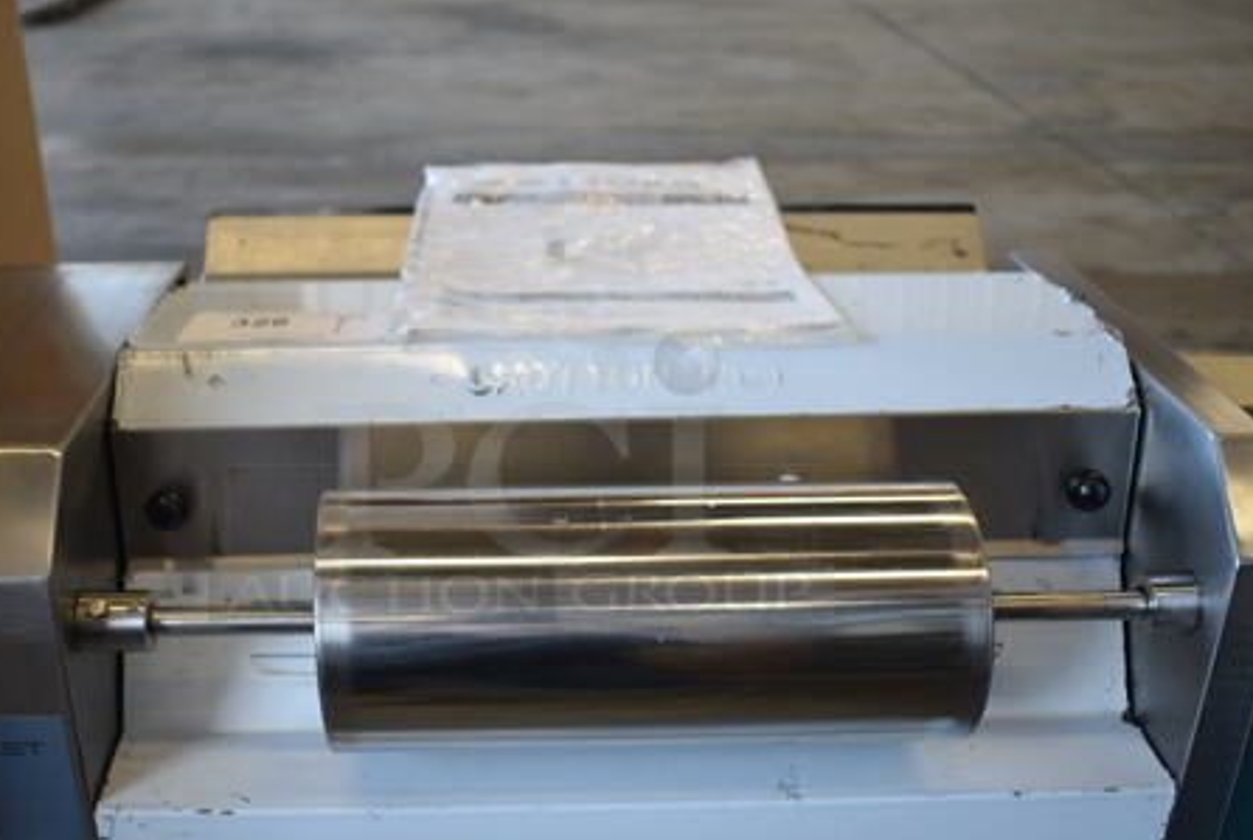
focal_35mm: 41
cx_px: 523
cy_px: 475
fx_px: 1429
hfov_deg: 47.1
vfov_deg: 32.7
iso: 720
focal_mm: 20
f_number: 3.5
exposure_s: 1/250
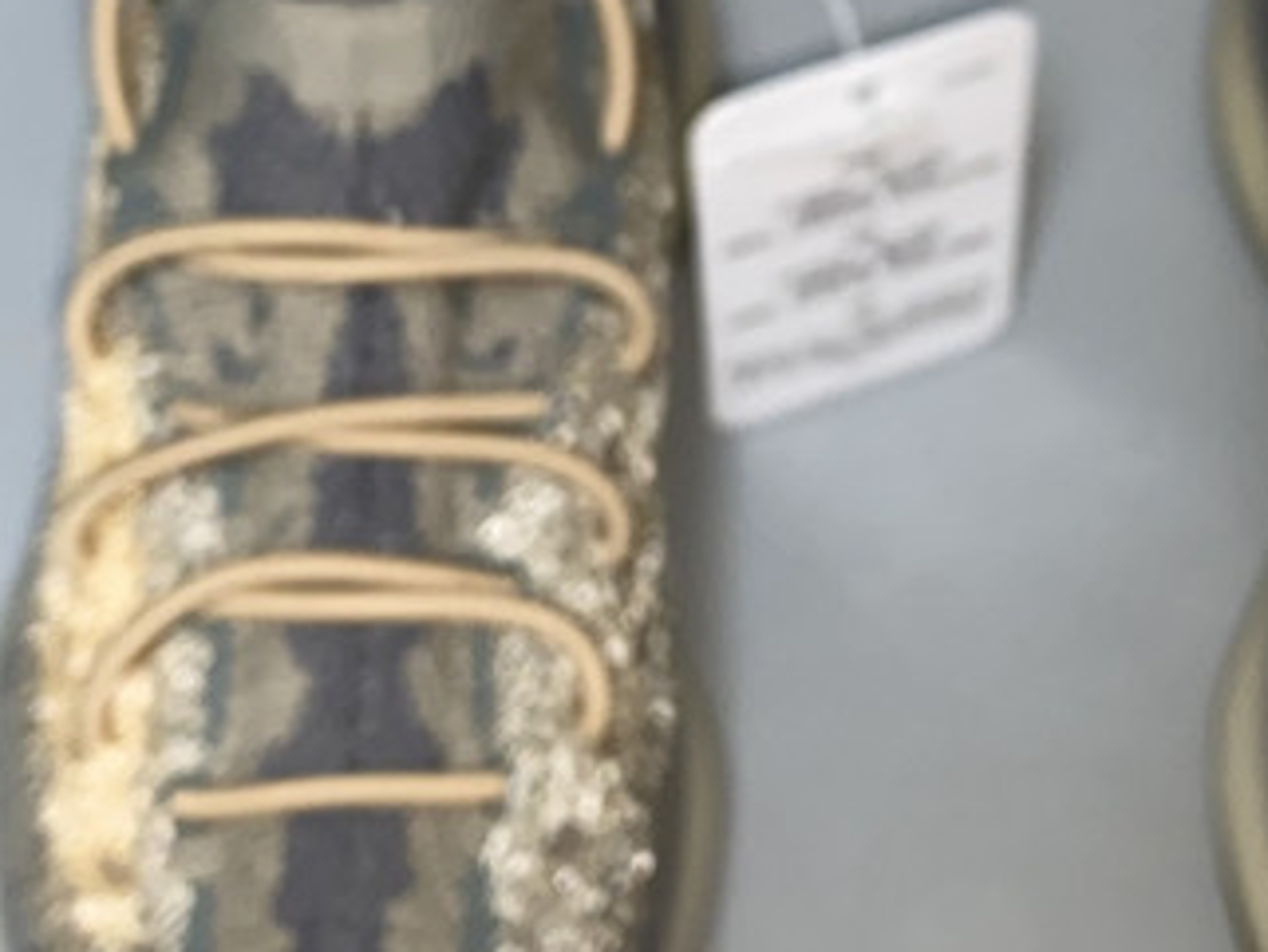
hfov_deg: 23.8
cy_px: 229
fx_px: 2968
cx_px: 960
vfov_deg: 18.1
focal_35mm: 81
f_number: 1.8
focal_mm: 4.25
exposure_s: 1/17
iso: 64
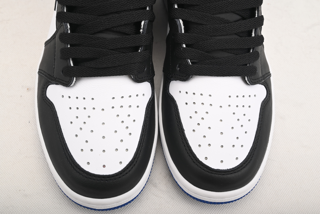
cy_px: 107
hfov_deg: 49.5
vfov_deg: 34.2
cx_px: 160
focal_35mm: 39
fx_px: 347
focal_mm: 39
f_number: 11
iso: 100
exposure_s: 1/200
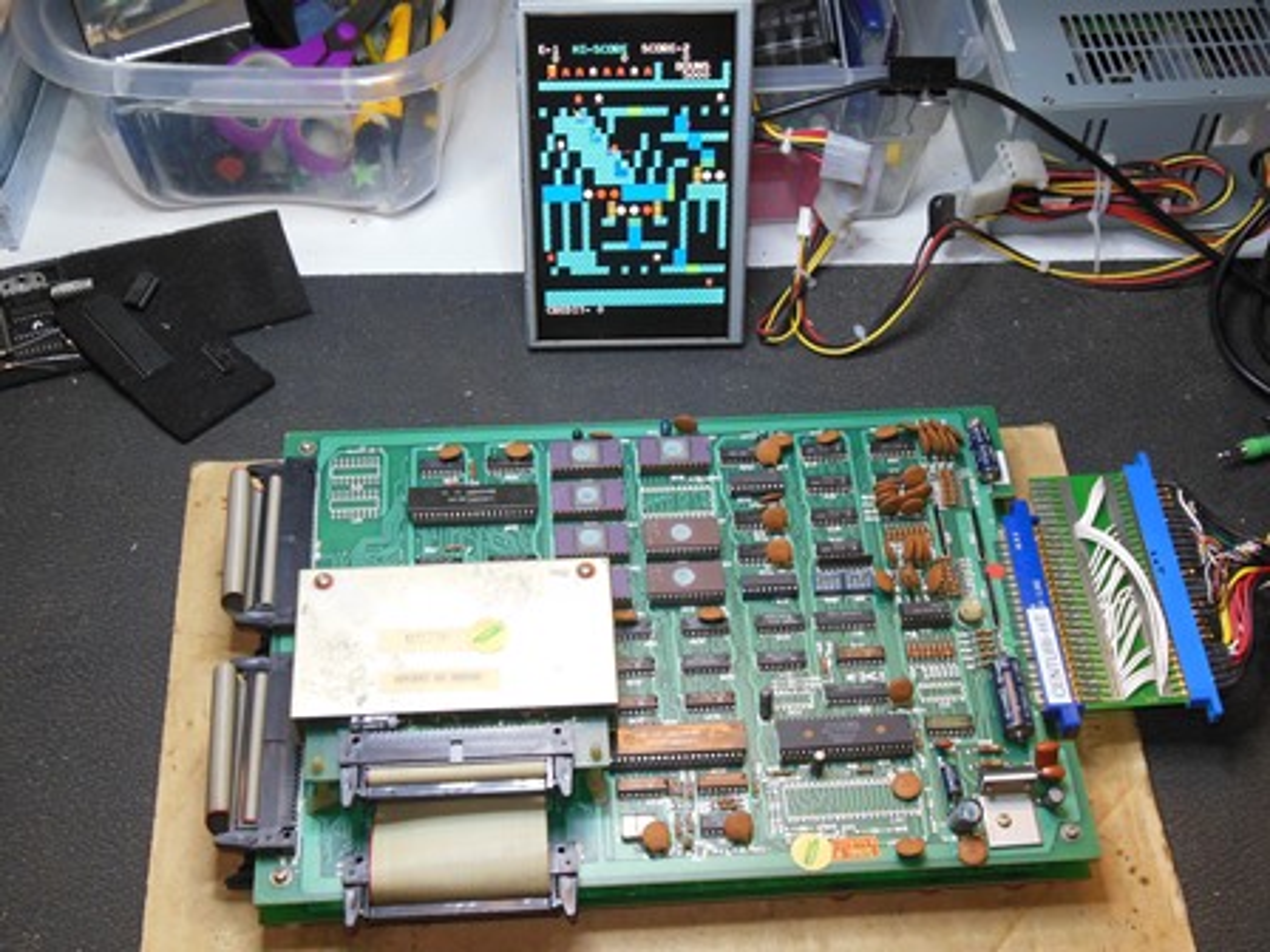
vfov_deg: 33.6
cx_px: 635
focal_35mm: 43
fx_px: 1578
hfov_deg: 43.9
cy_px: 476
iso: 320
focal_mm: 7.7
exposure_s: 1/30
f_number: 3.8
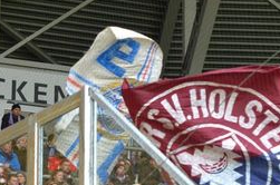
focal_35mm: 238
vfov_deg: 5.7
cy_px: 207
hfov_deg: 8.6
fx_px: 1846
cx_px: 290
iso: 640
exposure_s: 1/250
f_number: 2.8
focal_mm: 70
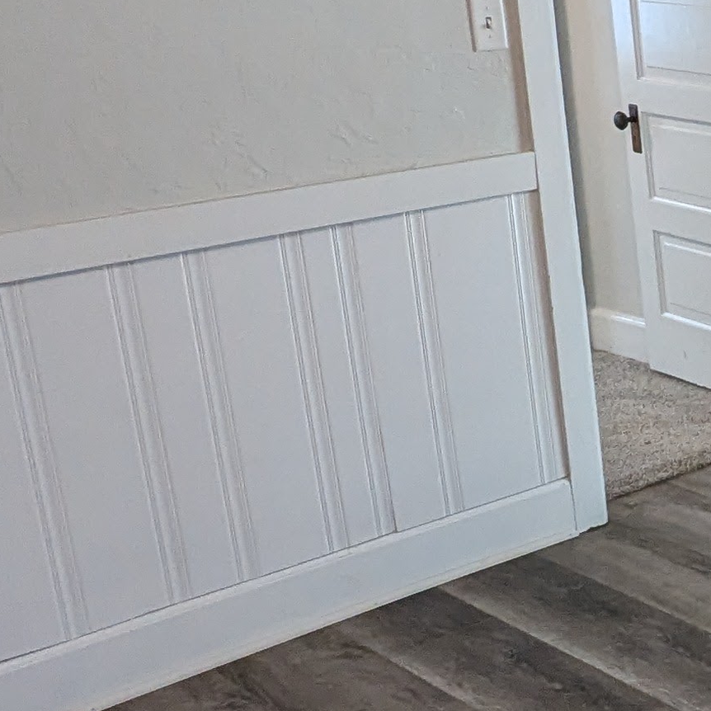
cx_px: 1204
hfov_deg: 20.1
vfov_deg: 25.7
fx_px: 1557
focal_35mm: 67
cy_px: 309
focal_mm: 2.35
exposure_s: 1/60
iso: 109
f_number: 2.2
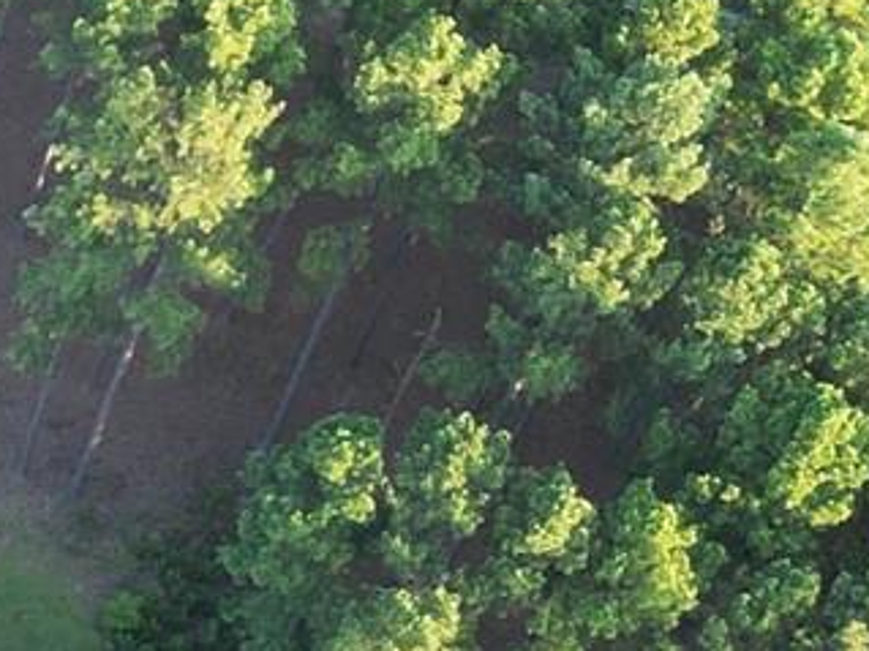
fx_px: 3865
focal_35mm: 154
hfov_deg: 11.7
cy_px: 923
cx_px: -801
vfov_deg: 9.4
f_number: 1.7
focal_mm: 6.72
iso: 120
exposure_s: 1/180
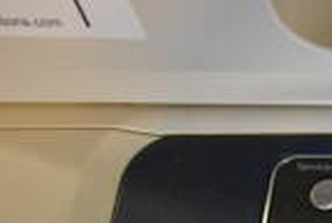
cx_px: 690
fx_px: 1063
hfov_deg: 14.4
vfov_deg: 11.8
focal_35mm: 115
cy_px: 246
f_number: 3.5
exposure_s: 1/125
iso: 4000
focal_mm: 18
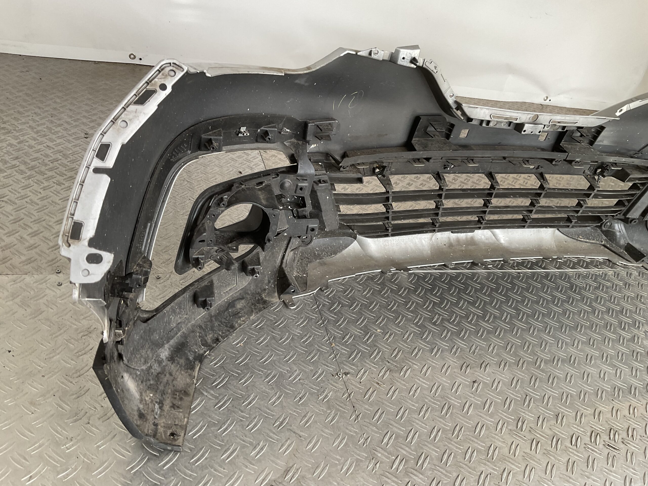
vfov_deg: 48.2
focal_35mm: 29
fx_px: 543
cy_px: 243
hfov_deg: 61.7
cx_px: 324
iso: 40
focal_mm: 3
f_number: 1.8
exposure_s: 1/100
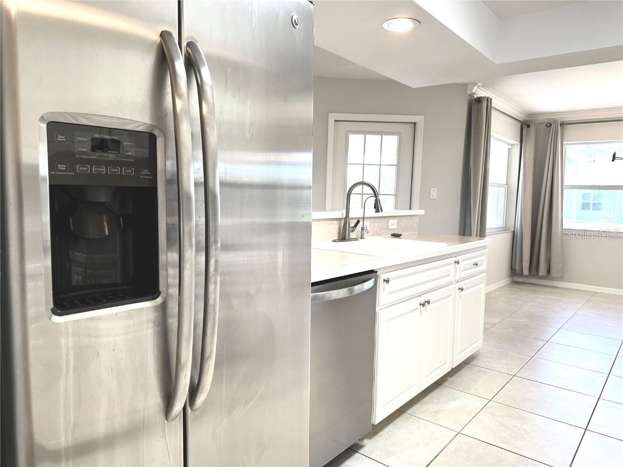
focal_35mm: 24
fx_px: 432
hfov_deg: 71.6
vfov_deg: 56.8
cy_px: 234
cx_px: 312
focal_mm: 6.86
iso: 125
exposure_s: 1/120
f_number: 1.78
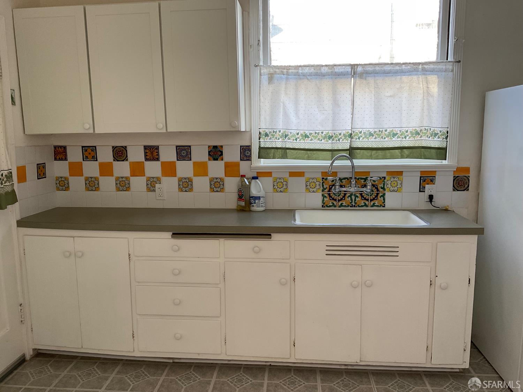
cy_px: 196
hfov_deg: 61.7
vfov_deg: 48.2
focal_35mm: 29
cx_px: 262
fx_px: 438
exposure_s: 1/60
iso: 40
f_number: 1.8
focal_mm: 3
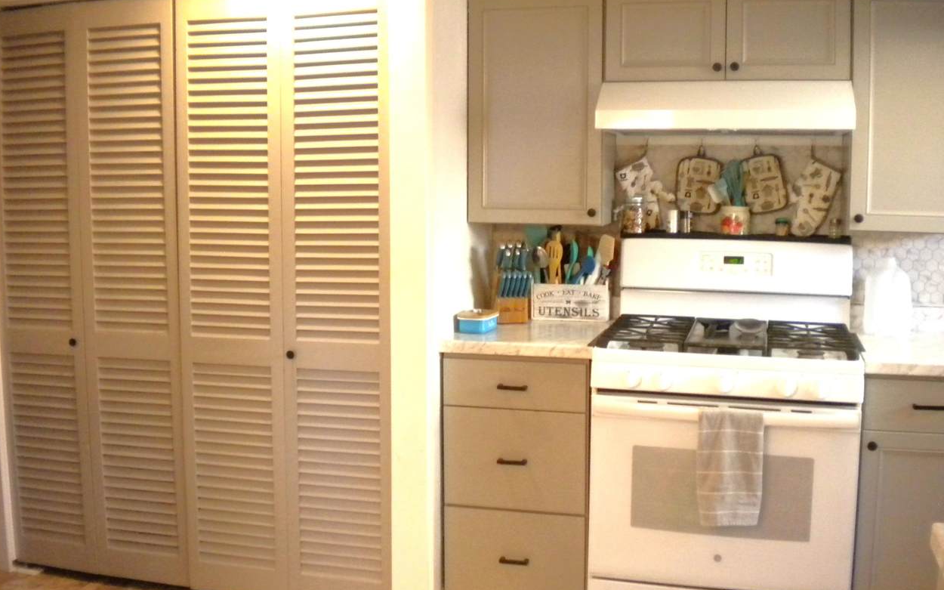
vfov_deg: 33.5
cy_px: 259
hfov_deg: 51.5
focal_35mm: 38
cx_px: 473
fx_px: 978
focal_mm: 6.3
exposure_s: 1/54
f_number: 3.1
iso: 400
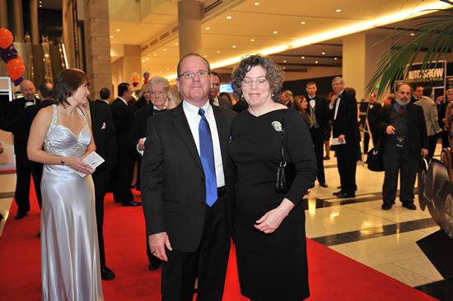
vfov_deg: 38.8
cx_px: 226
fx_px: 428
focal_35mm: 34
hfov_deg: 55.8
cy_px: 150
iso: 1600
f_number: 3.5
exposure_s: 1/125
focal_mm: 34
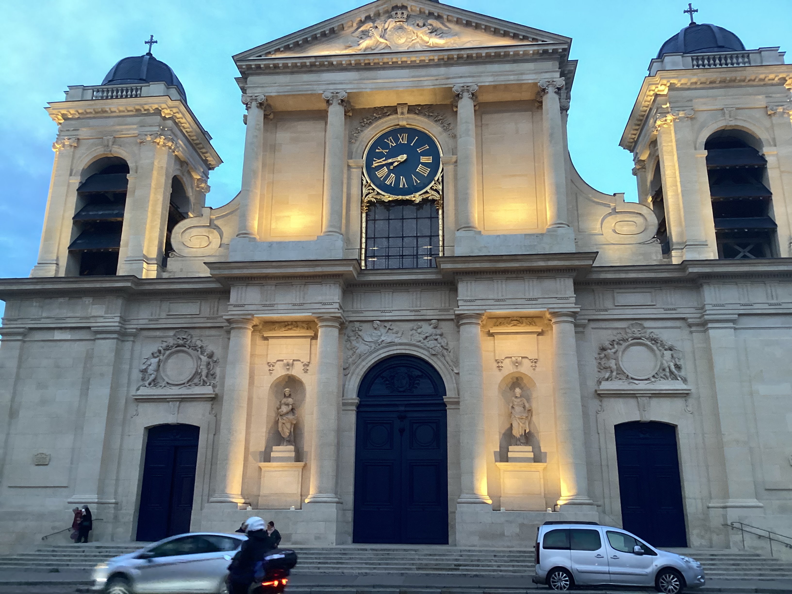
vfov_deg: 45.4
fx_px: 709
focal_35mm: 31
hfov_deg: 58.4
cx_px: 396
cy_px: 297
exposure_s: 1/50
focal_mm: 3.3
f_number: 2.4
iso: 200
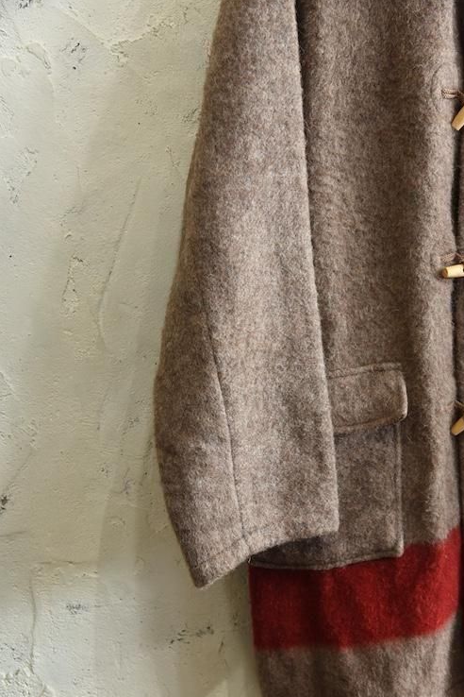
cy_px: 349
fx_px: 986
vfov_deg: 38.9
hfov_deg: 26.5
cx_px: 236
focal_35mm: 51
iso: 1250
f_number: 5.6
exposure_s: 1/80
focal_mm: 50
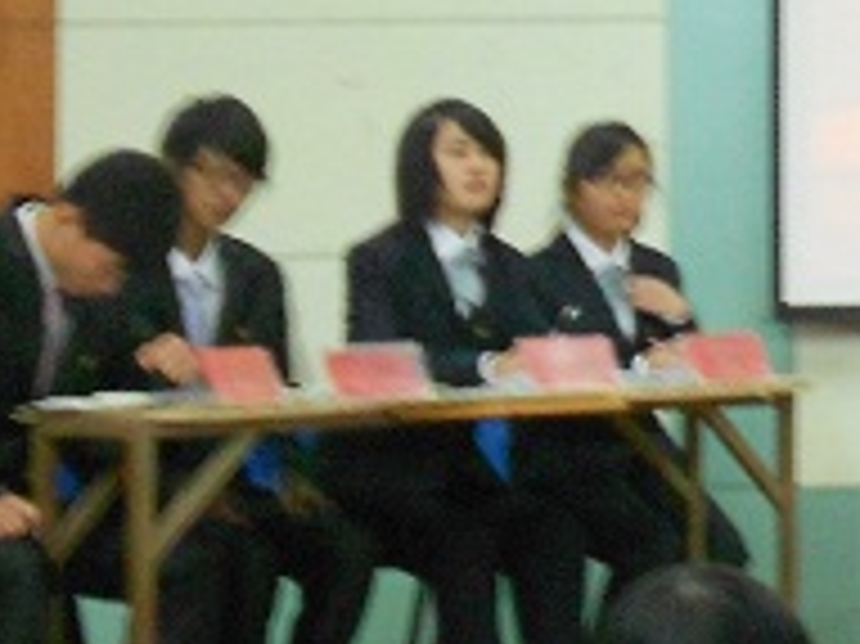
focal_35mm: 153
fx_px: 3799
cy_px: 261
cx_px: 1441
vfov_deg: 9.7
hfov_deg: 12.1
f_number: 4.2
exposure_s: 1/5
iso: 400
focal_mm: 7.7
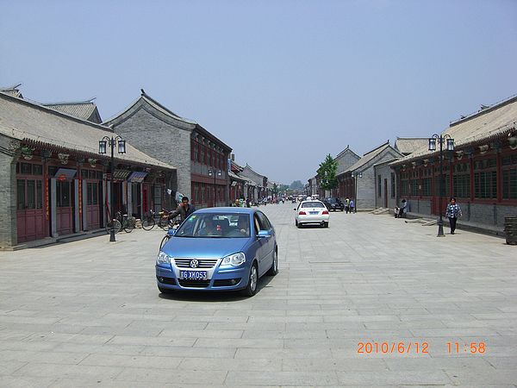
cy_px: 194
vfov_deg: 37.7
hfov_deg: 49.0
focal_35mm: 38
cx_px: 258
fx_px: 568
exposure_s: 1/800
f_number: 4.3
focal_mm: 6.2
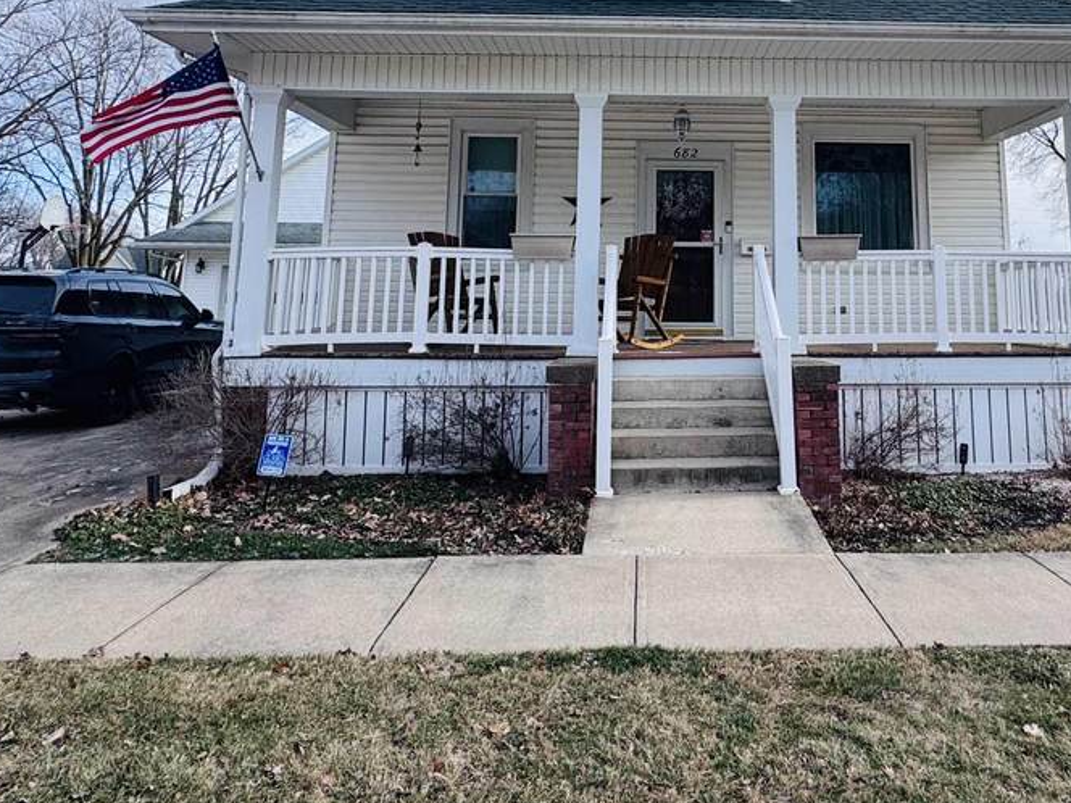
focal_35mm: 27
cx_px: 700
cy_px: 147
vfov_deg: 48.1
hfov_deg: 63.9
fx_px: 835
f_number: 2.2
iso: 50
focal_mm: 2.22
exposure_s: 1/1880
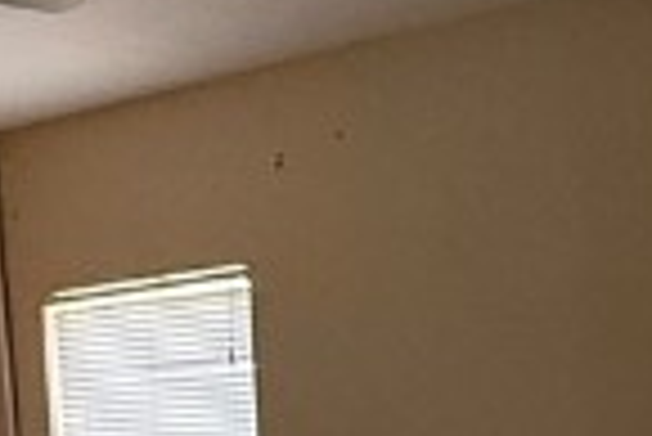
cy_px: 796
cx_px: 751
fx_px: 1867
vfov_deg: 12.2
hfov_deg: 18.9
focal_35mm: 103
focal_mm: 2.22
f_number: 2.2
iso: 320
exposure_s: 1/120
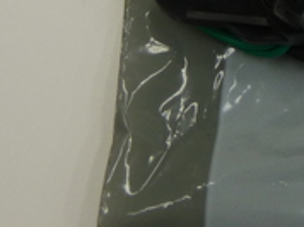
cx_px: 471
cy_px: -99
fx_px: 1263
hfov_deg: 12.9
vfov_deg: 10.0
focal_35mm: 144
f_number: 3
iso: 100
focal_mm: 7.1
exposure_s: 1/50
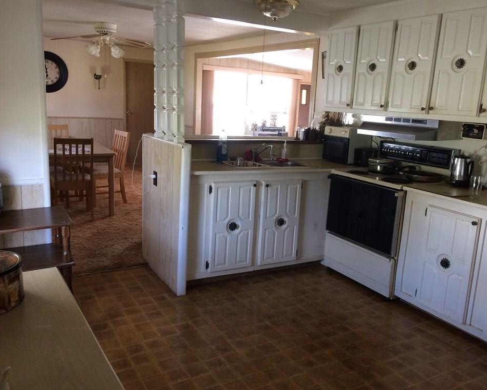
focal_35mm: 31
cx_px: 253
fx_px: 447
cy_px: 190
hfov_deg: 57.2
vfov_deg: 47.1
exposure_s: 1/30
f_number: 2.2
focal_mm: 4.15
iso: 100
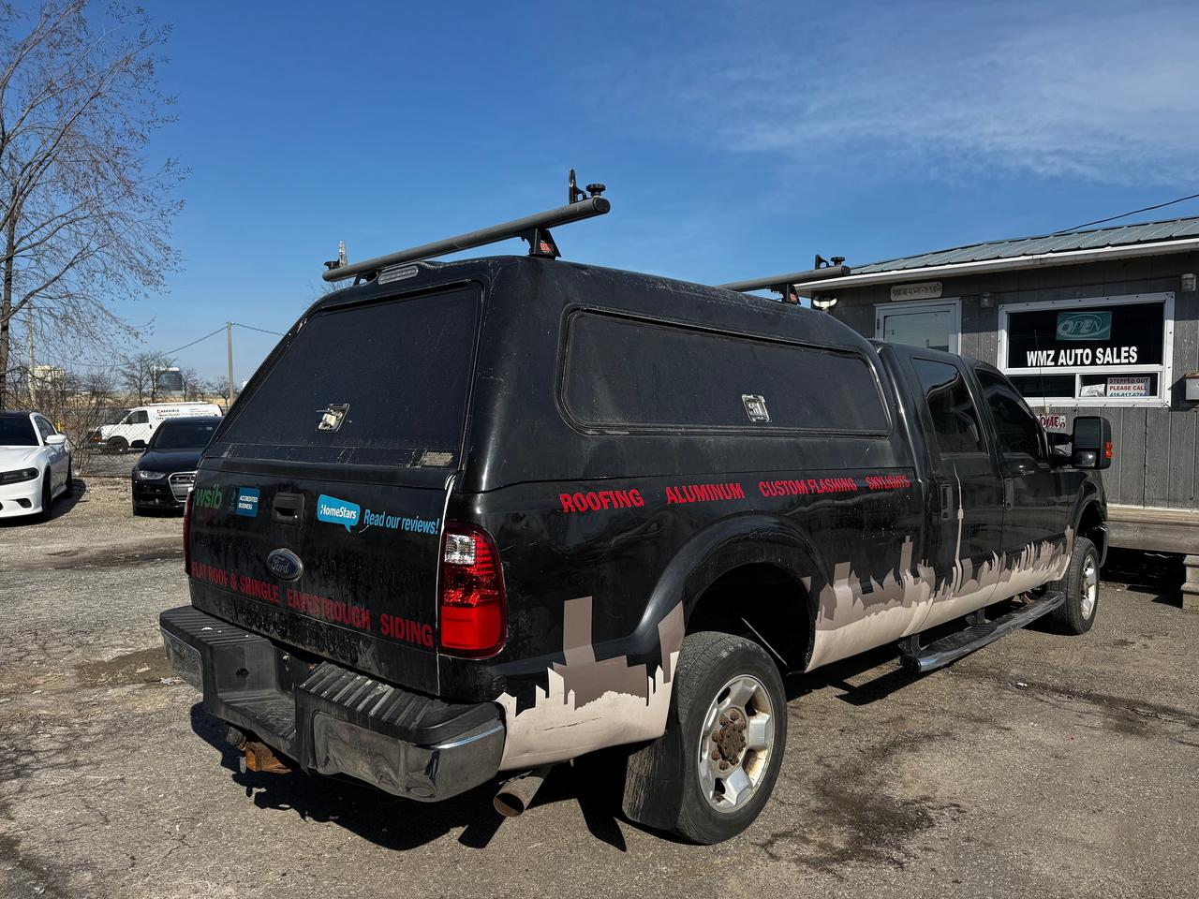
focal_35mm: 24
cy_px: 450
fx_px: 831
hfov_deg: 71.6
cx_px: 600
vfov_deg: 56.8
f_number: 1.78
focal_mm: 6.76
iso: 80
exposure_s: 1/4049
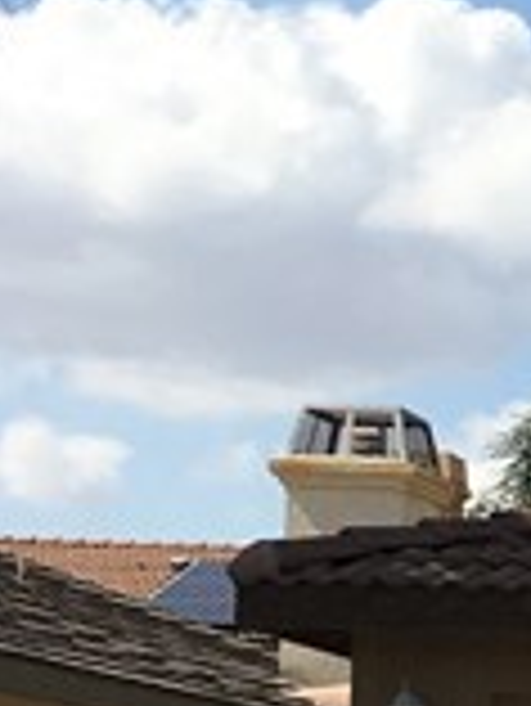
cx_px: 1575
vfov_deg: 10.2
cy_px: 908
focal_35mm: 189
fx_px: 3860
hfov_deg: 7.1
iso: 25
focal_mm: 4.15
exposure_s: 1/2404
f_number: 2.2
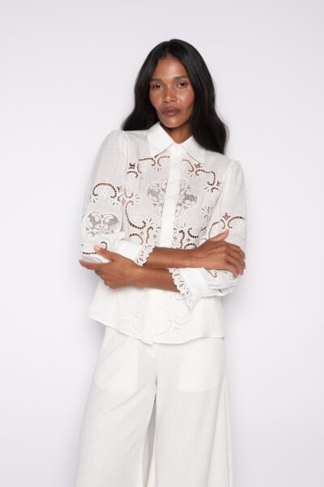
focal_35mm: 42
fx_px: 568
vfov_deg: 46.4
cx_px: 162
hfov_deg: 31.9
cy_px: 244
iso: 200
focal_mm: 42
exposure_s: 1/160
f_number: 7.1
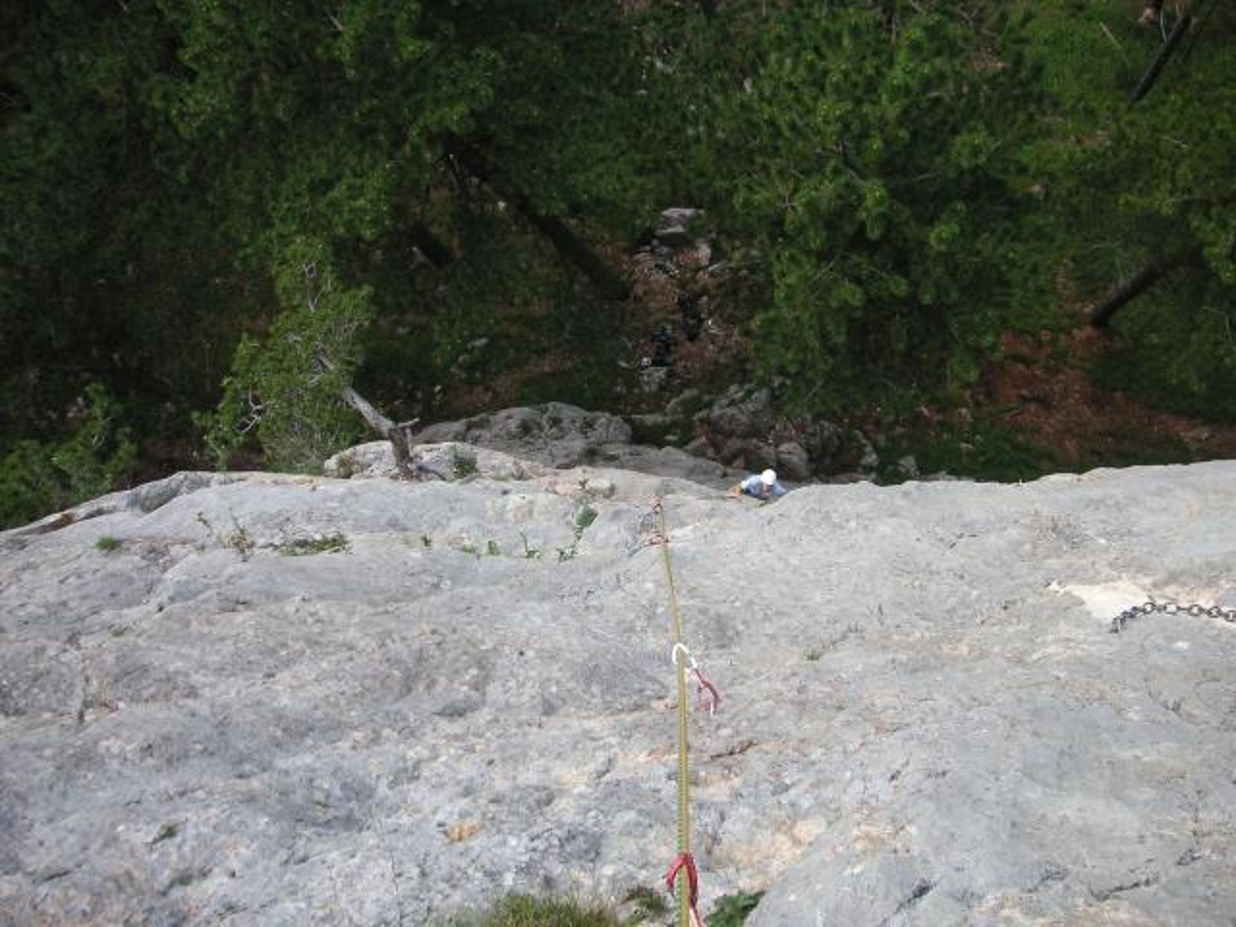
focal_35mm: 37
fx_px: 1321
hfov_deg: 50.1
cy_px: 464
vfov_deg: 38.7
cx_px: 618
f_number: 2.8
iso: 50
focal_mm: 6.1
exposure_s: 1/350
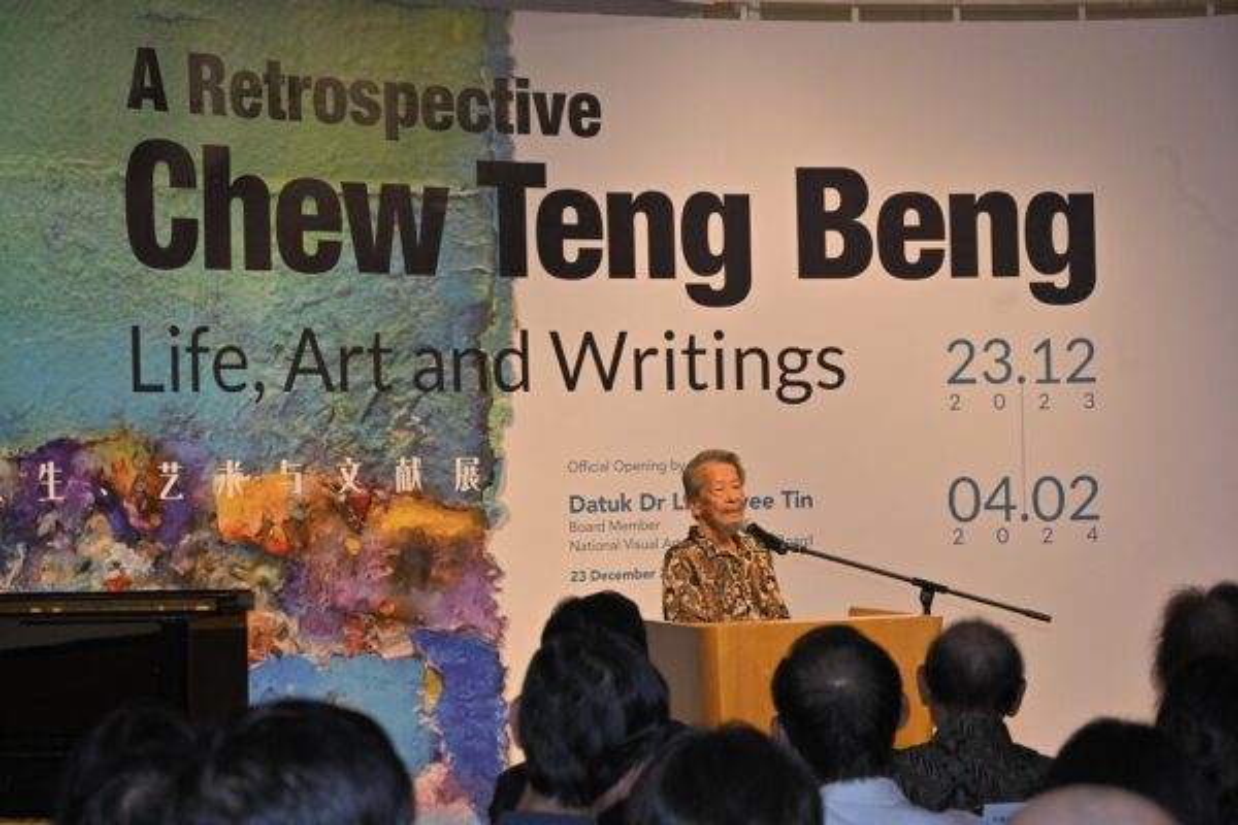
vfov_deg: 17.9
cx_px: 619
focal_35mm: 76
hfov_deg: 26.7
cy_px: 412
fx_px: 2613
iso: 1600
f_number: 7.1
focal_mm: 76
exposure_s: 1/100
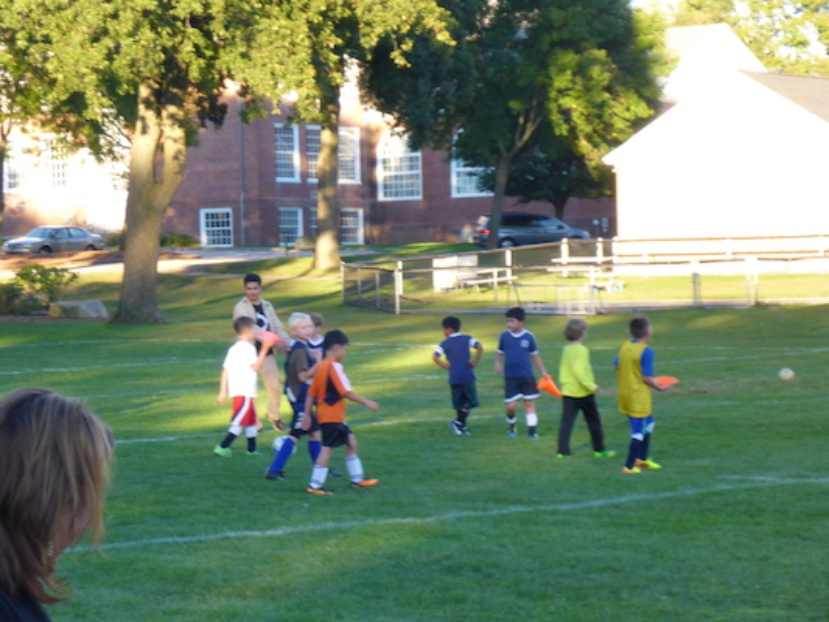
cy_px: 311
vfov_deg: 11.6
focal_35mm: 128
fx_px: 3066
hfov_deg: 15.4
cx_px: 414
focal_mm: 22.8
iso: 400
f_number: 5.9
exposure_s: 1/125
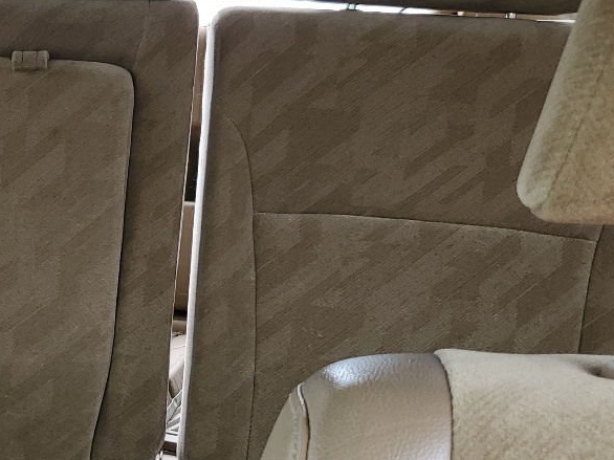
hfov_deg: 25.8
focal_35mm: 71
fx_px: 1259
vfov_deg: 20.6
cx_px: -27
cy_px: 305
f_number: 1.5
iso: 50
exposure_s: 1/156
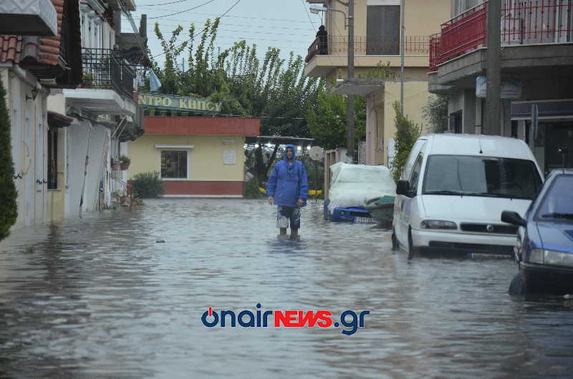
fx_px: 2502
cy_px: 190
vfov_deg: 8.7
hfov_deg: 13.1
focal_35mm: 158
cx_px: 286
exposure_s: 1/30
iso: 1250
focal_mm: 105
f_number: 5.6
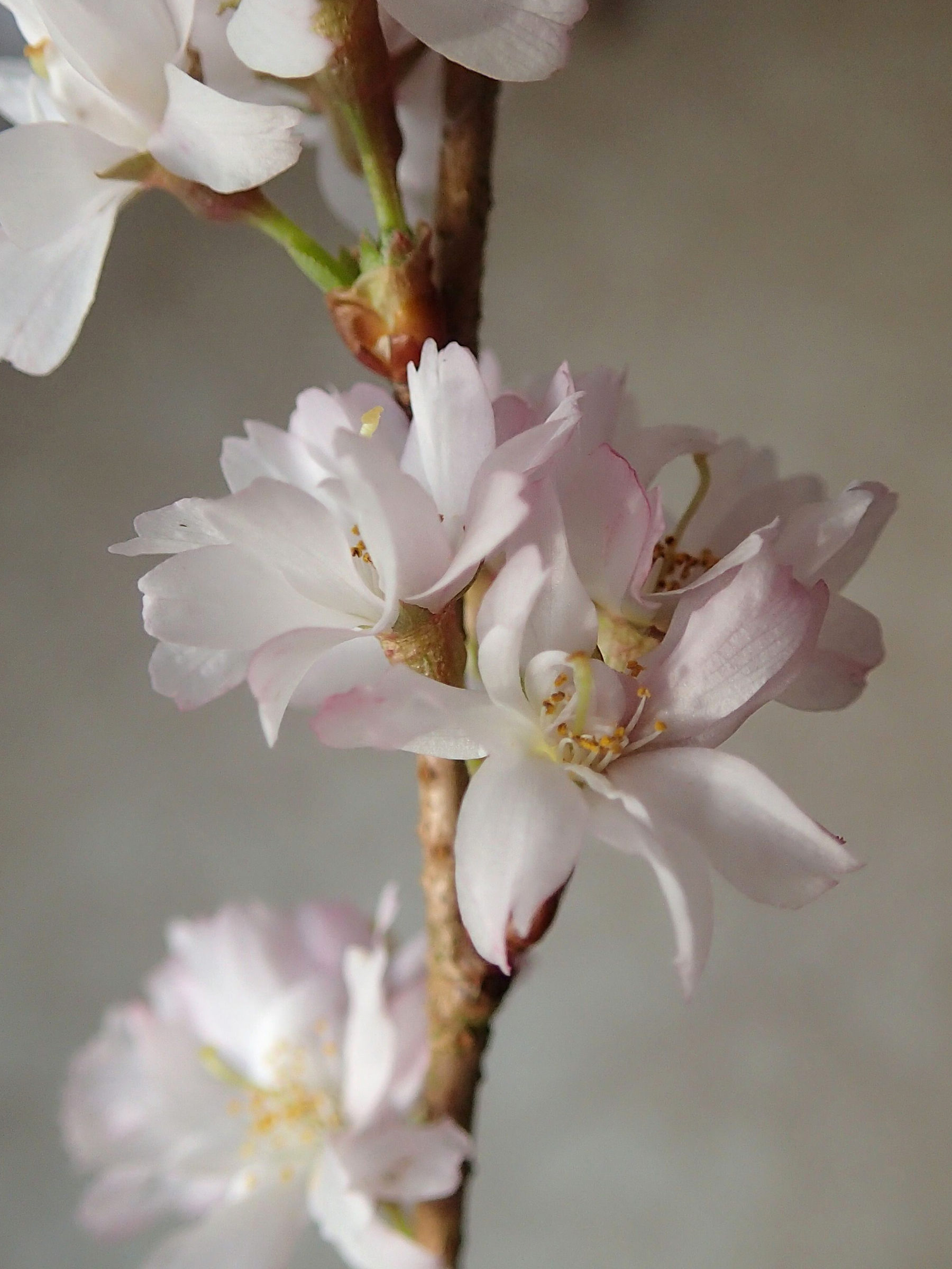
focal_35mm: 30
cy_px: 634
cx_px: 476
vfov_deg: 60.0
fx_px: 1100
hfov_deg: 46.8
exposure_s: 1/125
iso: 250
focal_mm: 5.5
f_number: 2.3
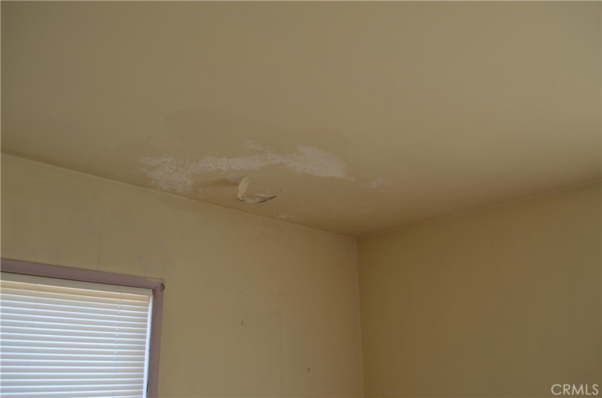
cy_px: 199
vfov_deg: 47.7
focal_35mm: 27
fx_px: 451
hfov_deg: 67.5
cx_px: 301
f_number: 5
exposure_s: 1/100
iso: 400
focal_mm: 18
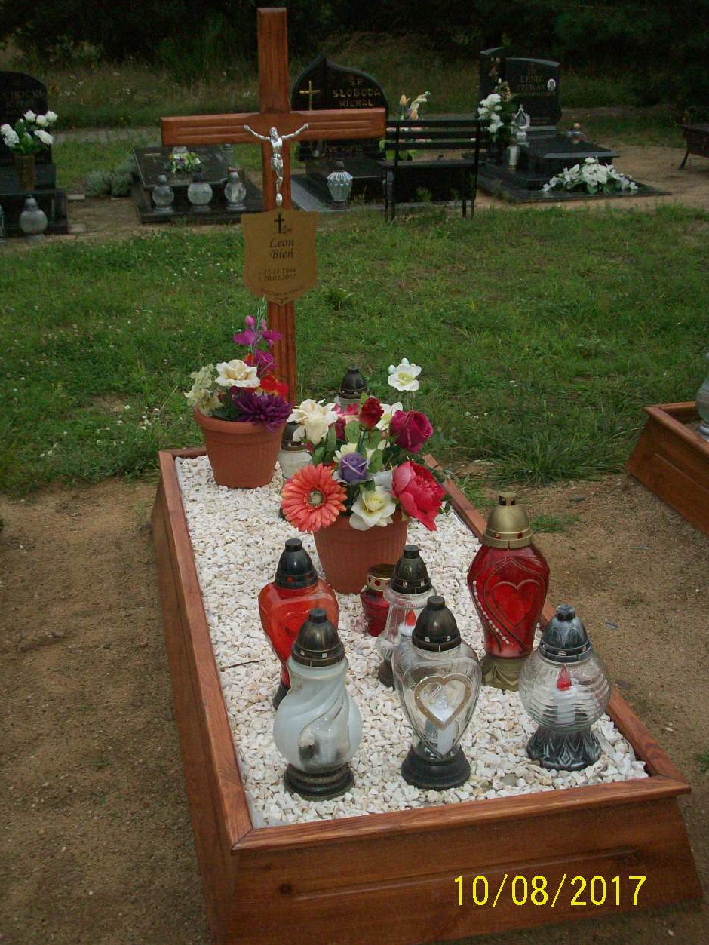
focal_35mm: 47
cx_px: 358
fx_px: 1283
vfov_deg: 40.4
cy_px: 473
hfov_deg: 30.9
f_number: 6.3
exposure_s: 1/1236
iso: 200
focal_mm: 7.6
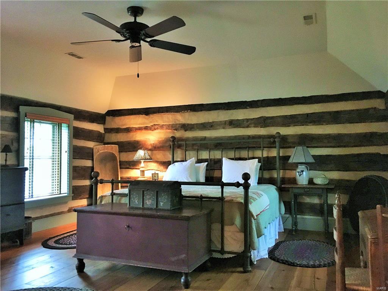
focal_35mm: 29
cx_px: 194
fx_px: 325
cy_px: 146
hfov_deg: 61.7
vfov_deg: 48.2
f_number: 2.2
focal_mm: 4.15
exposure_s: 1/15
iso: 250
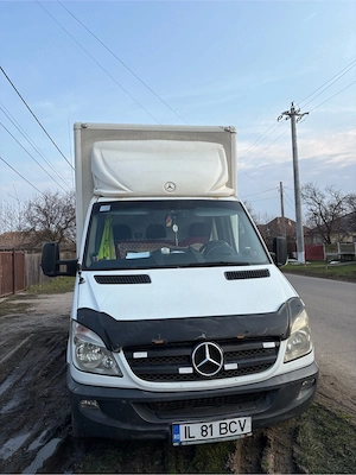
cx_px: 178
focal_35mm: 26
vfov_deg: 67.3
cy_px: 238
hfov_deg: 53.1
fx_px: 357
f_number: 1.6
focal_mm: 5.96
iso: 50
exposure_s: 1/1420
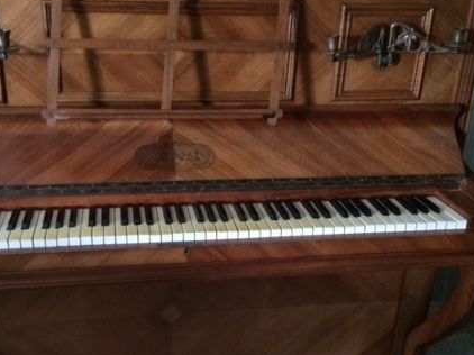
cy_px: 208
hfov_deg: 42.9
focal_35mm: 44
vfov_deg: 32.8
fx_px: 602
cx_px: 209
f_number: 2.2
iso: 400
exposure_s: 1/17
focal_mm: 4.15
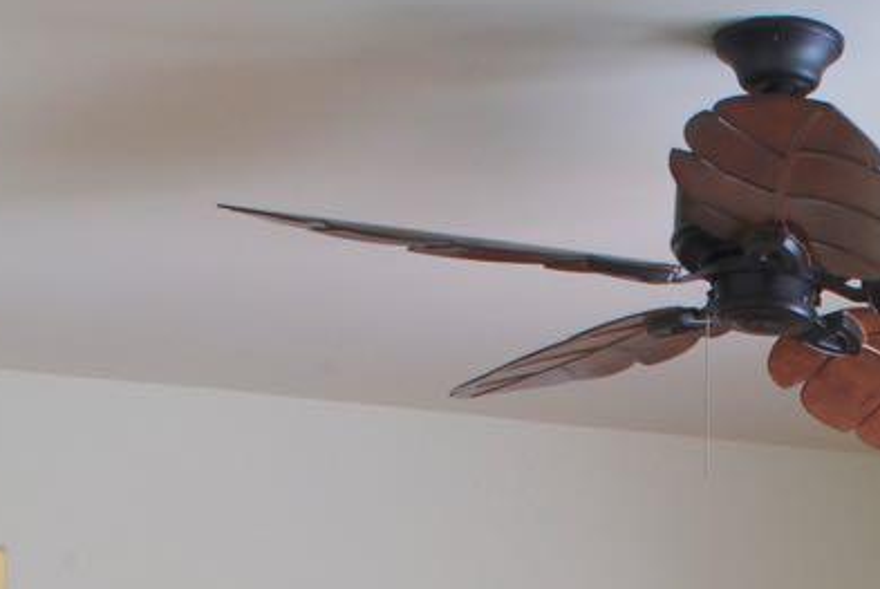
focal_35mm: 88
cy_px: 928
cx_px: 934
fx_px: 2153
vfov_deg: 14.4
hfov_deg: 22.0
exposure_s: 1/1.6
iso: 100
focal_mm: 18
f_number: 20
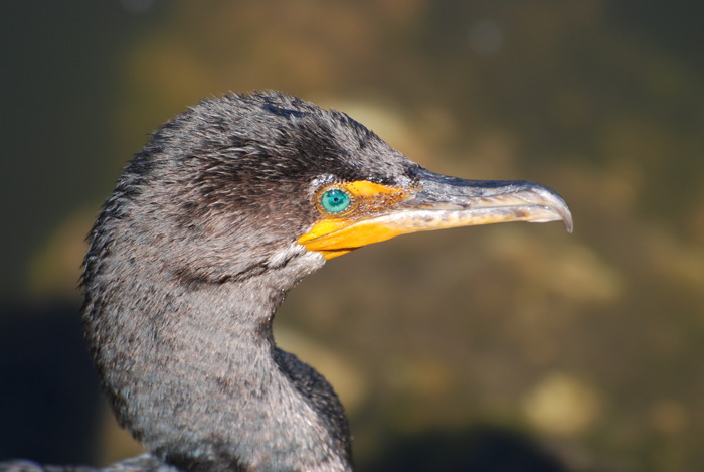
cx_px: 352
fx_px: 7050
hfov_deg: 5.7
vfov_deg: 3.8
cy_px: 236
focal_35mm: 360
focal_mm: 240
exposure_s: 1/400
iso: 250
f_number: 5.6
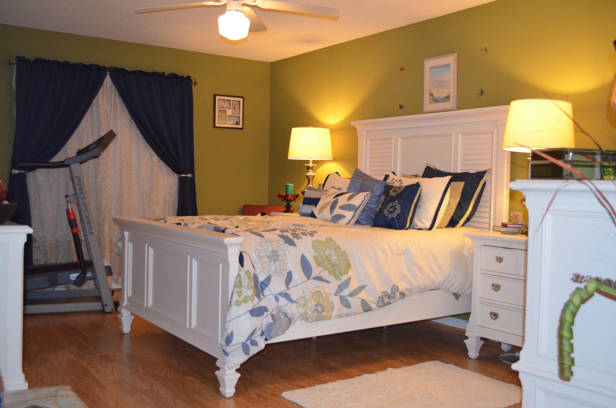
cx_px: 308
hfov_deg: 53.2
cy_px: 204
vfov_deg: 36.7
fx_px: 615
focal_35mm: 36
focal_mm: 24
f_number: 4
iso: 3200
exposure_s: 1/60
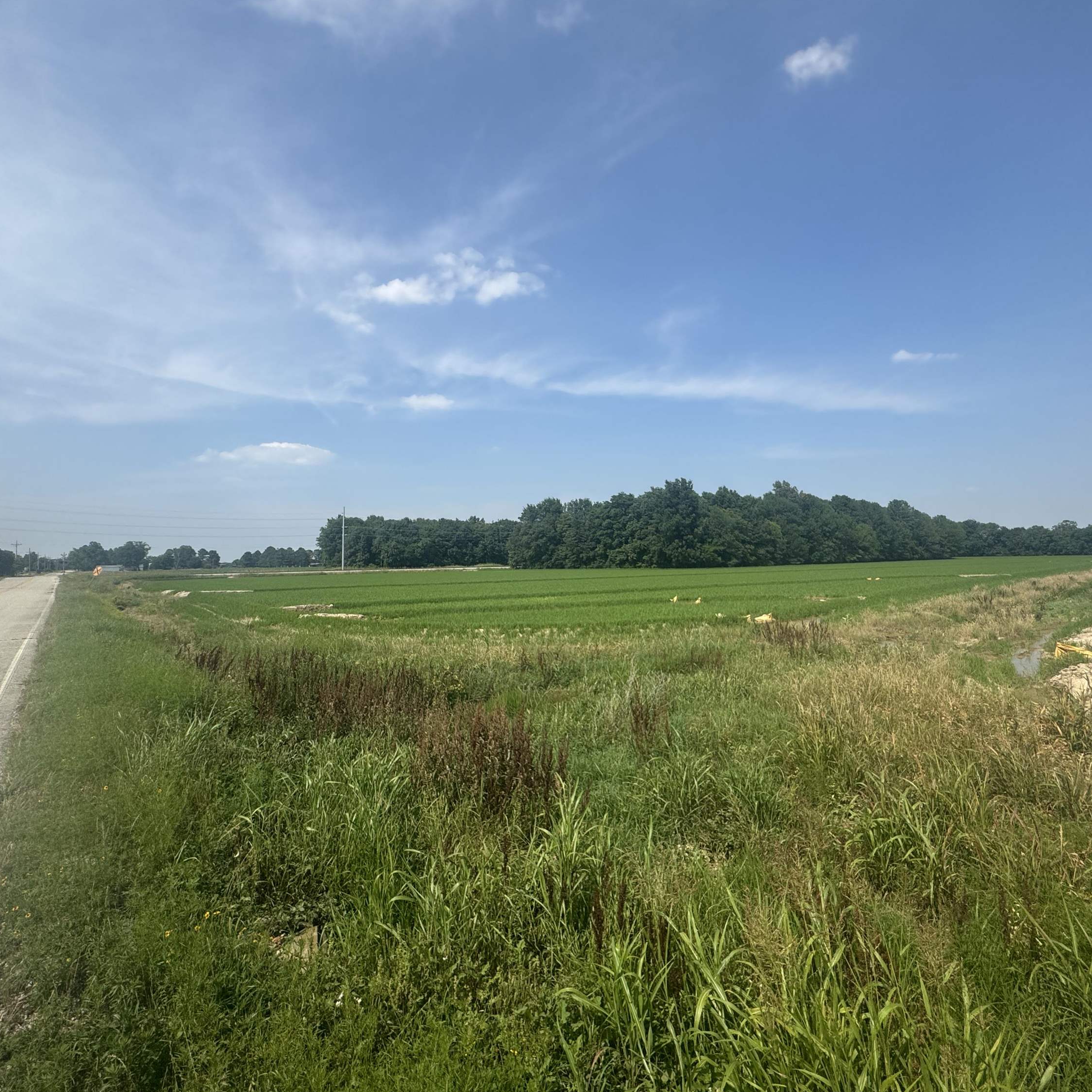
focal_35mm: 17
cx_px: 561
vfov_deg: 84.0
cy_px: 544
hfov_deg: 83.9
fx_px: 607
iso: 50
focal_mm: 2.22
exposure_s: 1/2208
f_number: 2.2
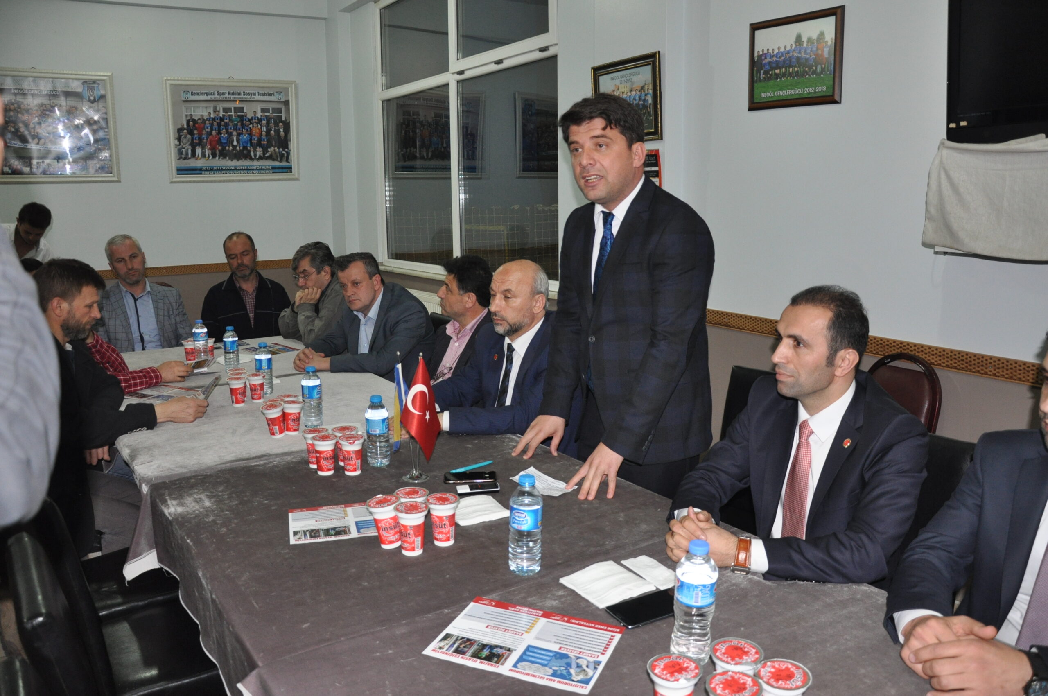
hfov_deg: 67.4
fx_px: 785
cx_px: 524
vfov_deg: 47.8
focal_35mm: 27
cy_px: 348
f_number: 3.5
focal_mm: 18
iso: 800
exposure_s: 1/60
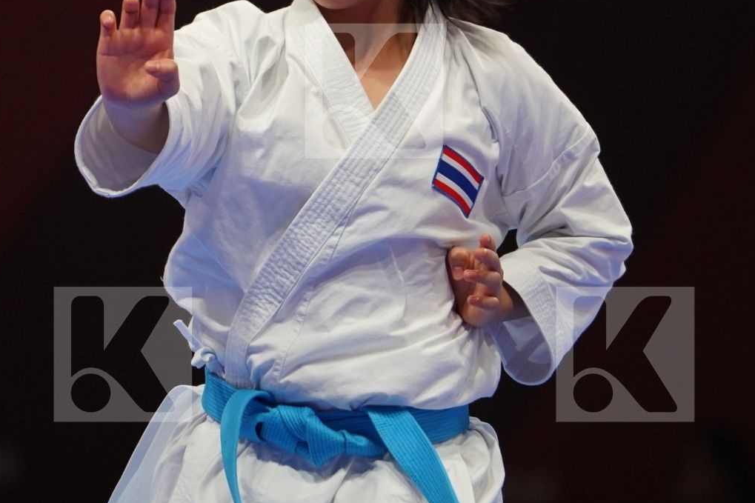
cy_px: 91
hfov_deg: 2.8
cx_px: 123
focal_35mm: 742
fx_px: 15558
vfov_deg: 1.9
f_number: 4
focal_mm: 280
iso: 1600
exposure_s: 1/500
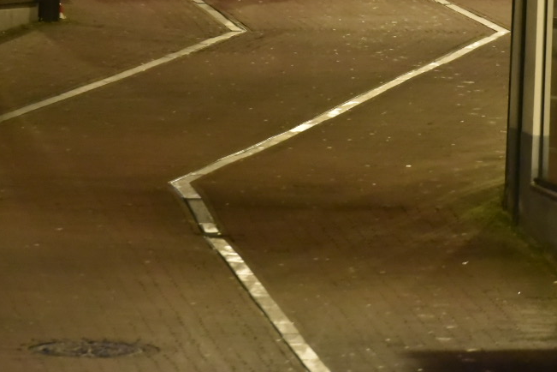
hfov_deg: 4.1
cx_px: 238
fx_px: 7705
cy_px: -90
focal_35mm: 498
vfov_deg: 2.8
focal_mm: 200
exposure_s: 1/30
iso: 10000
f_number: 4
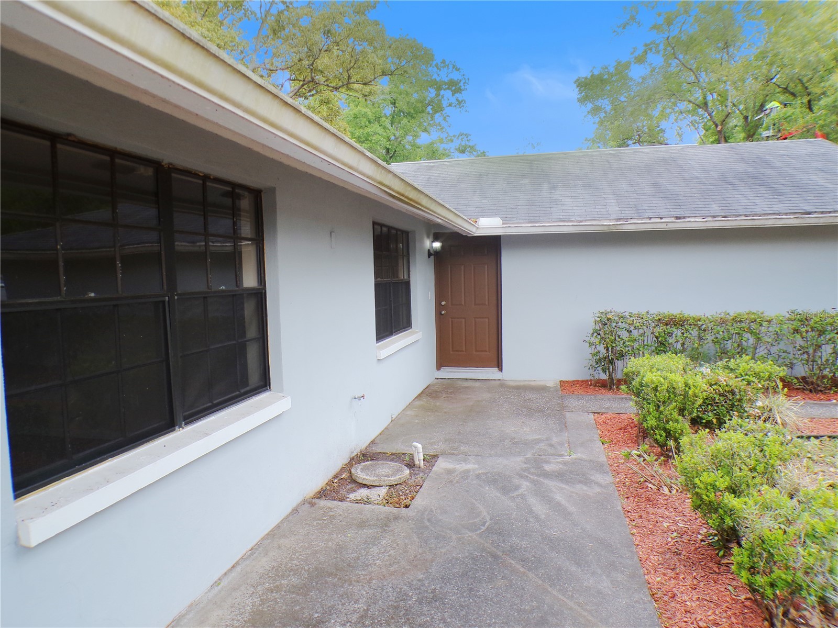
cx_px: 419
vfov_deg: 56.8
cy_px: 314
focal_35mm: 24
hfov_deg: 71.6
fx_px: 581
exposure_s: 1/85
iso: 100
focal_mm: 4.3
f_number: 4.4
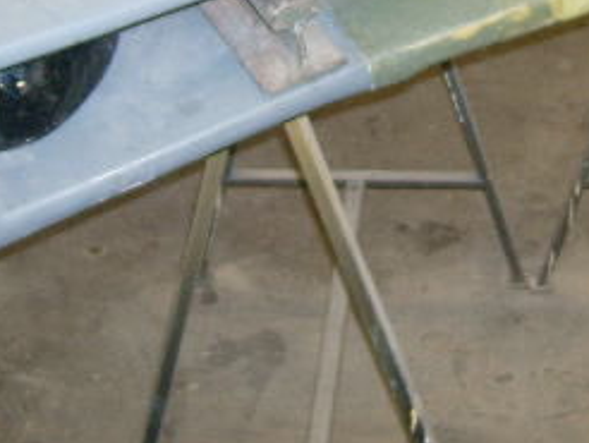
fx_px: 1550
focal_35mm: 91
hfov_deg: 21.3
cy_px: 7
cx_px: 448
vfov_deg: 16.0
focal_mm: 5.95
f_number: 2.8
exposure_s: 1/60
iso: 100
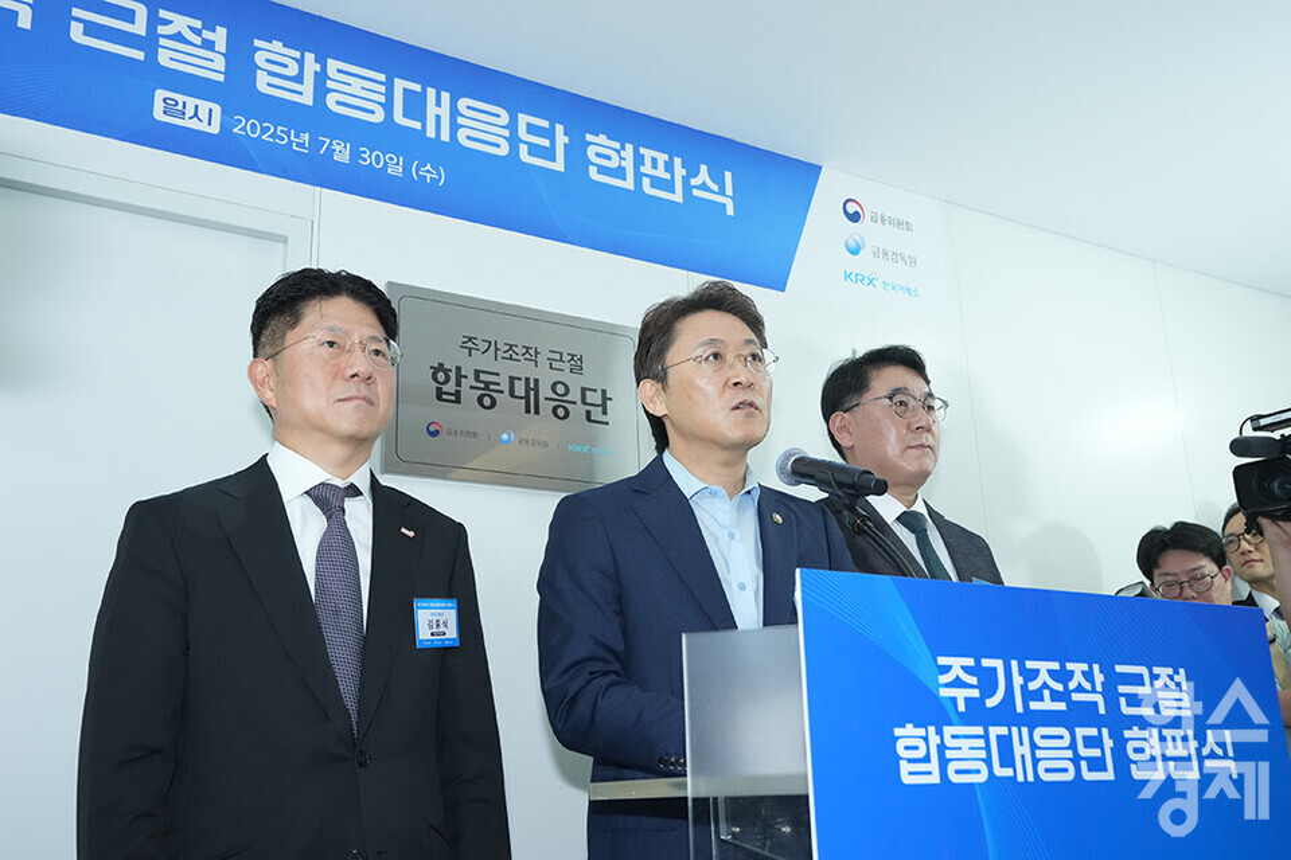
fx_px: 1255
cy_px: 430
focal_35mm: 35
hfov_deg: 54.4
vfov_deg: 37.9
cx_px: 646
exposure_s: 1/160
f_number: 5.6
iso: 3200
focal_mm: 35
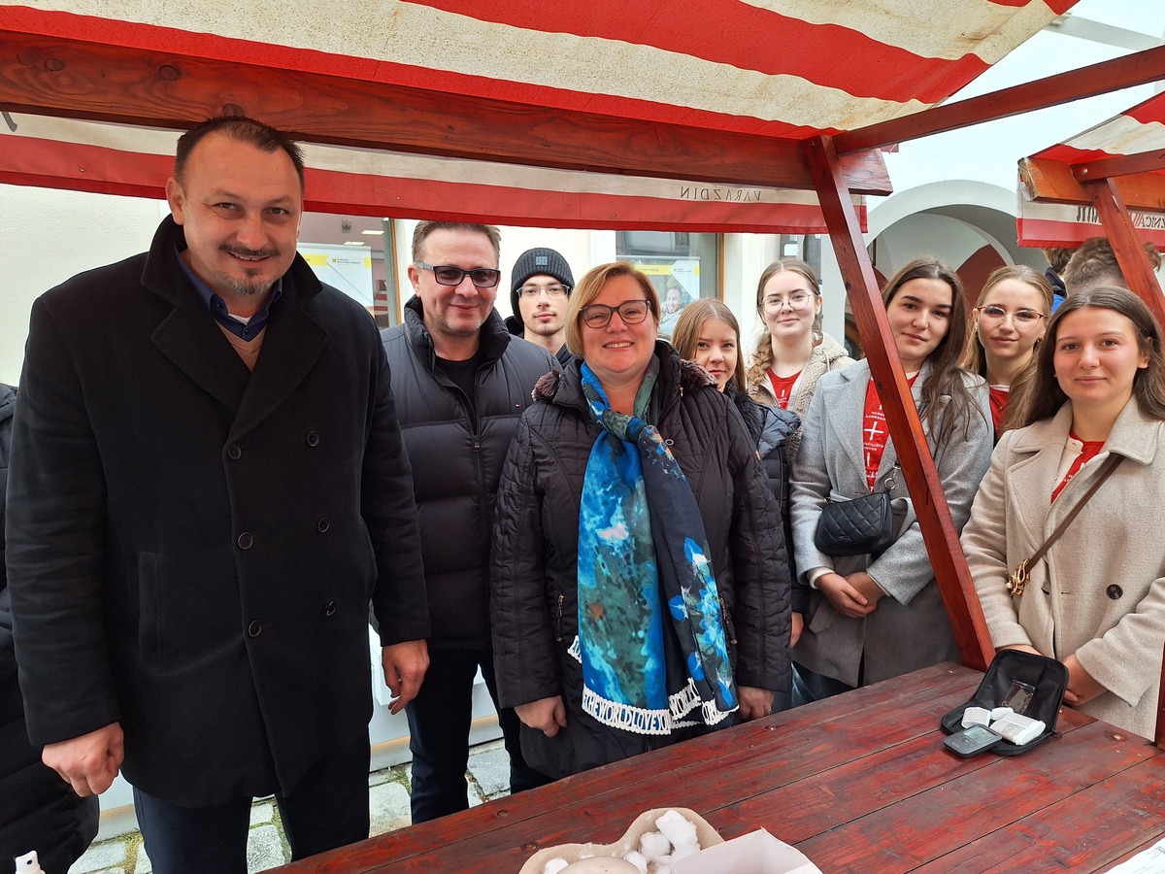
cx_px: 582
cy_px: 437
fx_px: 774
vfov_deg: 58.9
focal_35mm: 23
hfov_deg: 73.9
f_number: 1.8
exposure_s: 1/204
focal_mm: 5.54
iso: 40
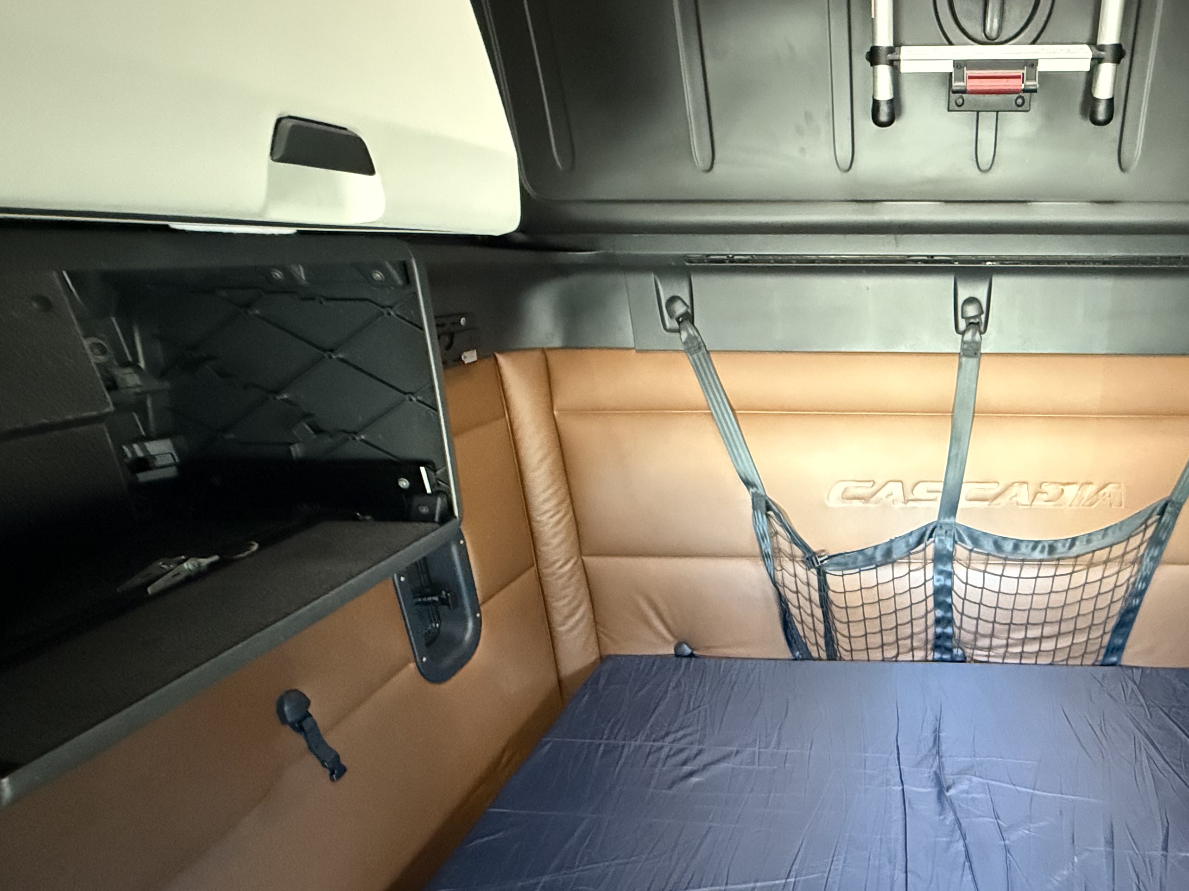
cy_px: 600
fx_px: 756
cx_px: 905
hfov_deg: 70.7
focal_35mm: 22
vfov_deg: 59.5
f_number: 2.2
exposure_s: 1/60
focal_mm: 2.22
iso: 1250
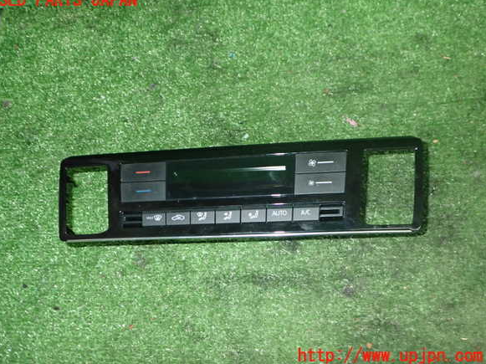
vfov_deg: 45.4
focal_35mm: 31
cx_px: 236
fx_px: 435
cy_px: 178
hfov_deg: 58.4
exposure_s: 1/30
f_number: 6.3
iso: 500
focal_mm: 5.4
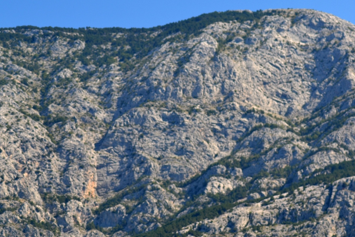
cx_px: 198
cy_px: 121
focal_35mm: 161
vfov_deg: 8.5
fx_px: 1588
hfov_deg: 12.8
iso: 140
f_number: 5.6
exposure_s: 1/500
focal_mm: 70
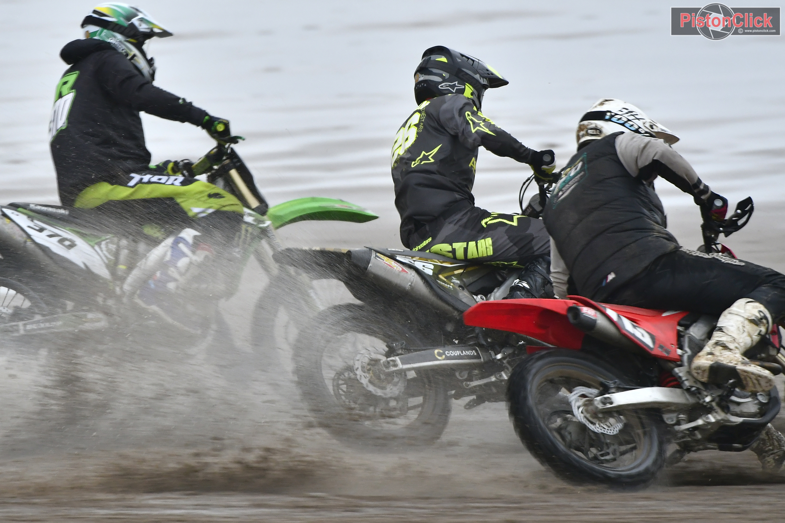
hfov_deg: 3.0
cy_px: 262
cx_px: 392
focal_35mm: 690
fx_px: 15044
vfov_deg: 2.0
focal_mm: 460
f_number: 5.6
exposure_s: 1/250
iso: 1100
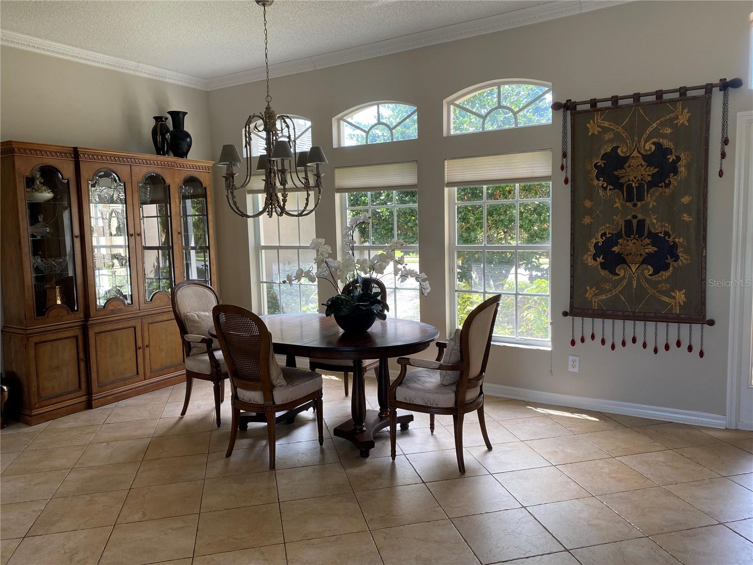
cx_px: 376
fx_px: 566
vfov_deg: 53.1
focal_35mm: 26
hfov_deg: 67.3
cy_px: 282
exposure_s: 1/121
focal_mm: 4.25
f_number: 1.8
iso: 40
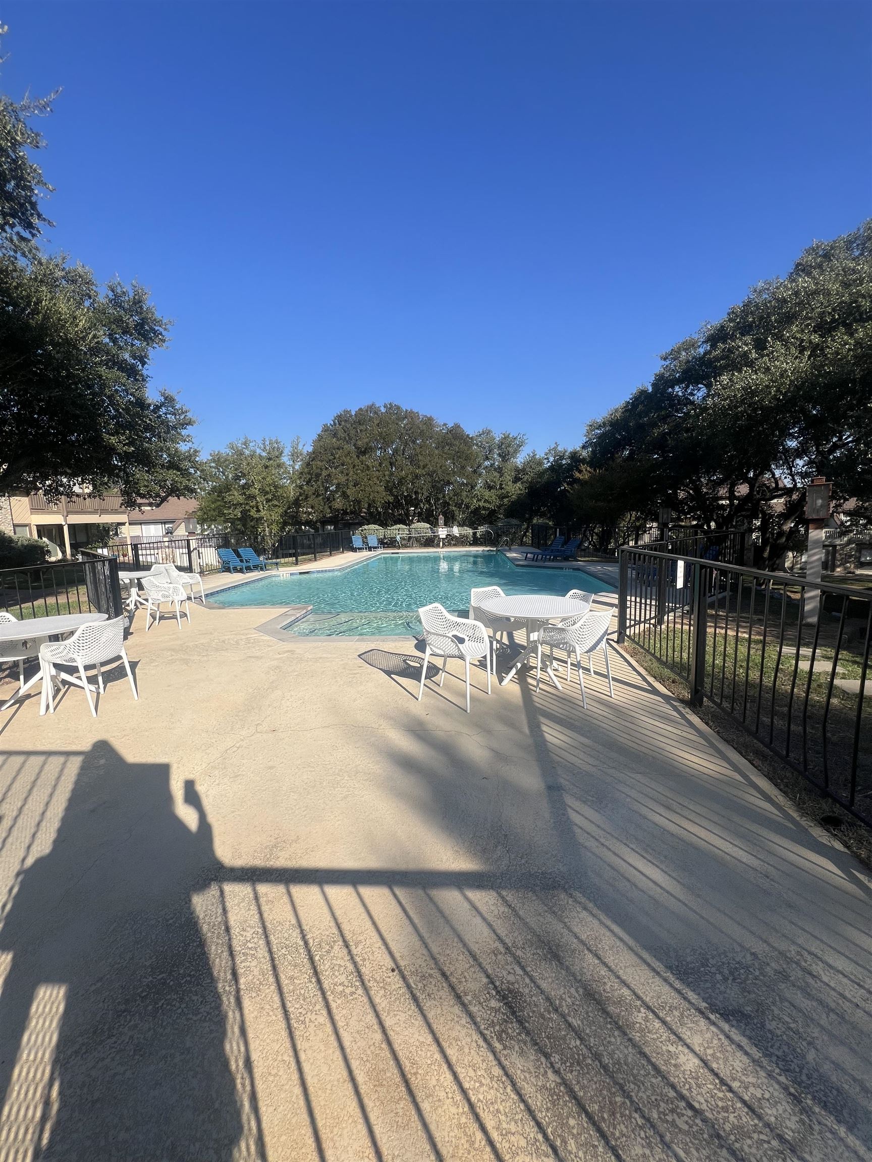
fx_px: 437
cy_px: 581
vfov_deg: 106.2
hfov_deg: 89.9
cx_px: 436
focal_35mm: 13
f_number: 1.8
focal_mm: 1.57
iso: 32
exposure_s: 1/2053
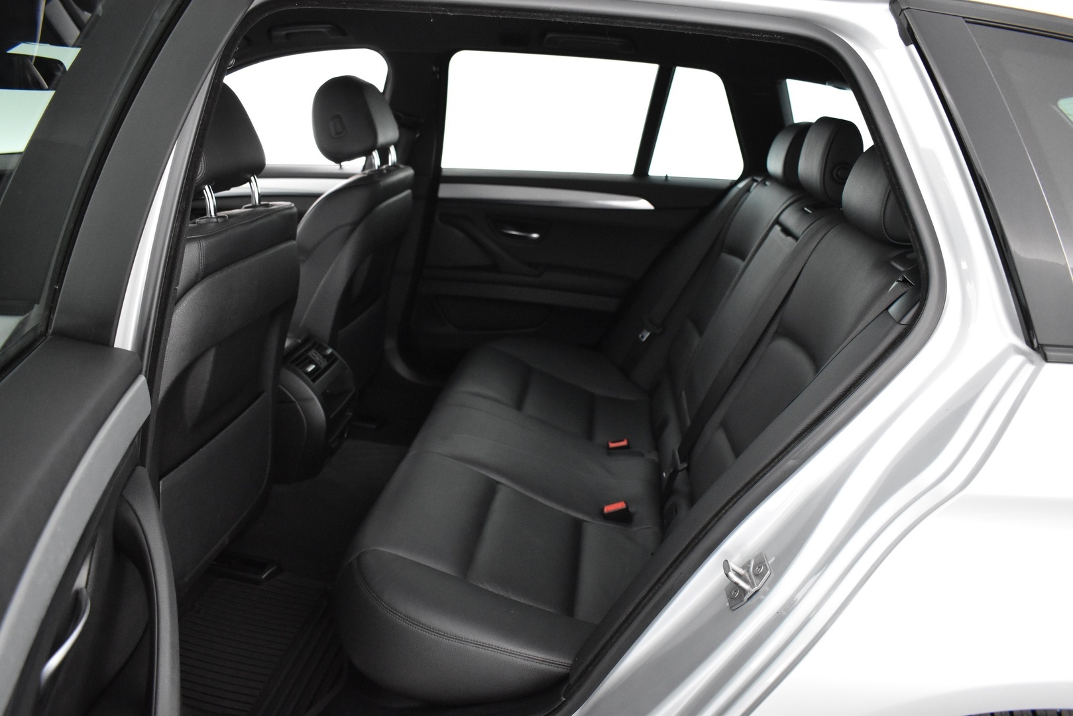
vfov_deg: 47.9
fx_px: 805
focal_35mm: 27
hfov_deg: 67.4
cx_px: 536
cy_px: 358
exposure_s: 1/30
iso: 3200
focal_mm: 18
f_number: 3.5
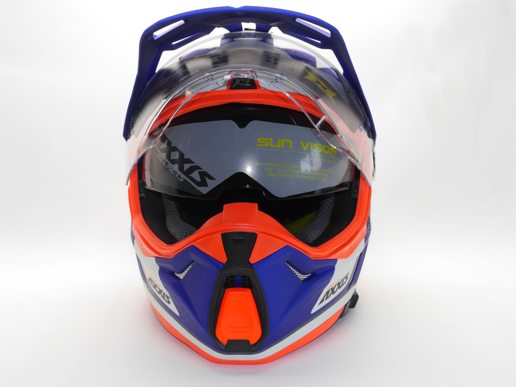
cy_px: 194
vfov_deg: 29.1
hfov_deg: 38.2
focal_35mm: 50
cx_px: 258
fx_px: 745
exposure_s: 1/40
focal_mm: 25
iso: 200
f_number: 5.6
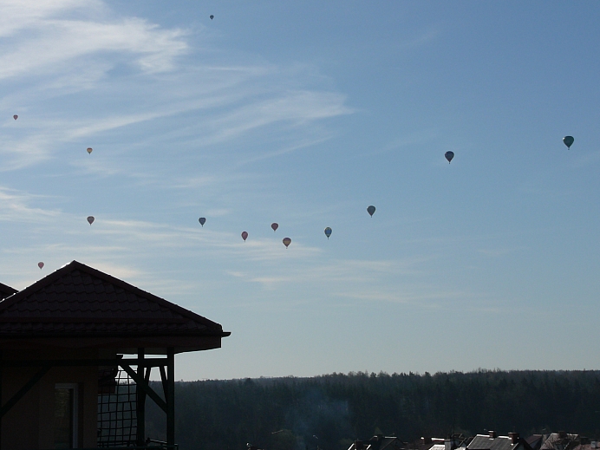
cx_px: 300
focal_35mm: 83
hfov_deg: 23.6
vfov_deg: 17.8
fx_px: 1439
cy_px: 227
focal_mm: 12.2
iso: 80
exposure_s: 1/800
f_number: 6.3
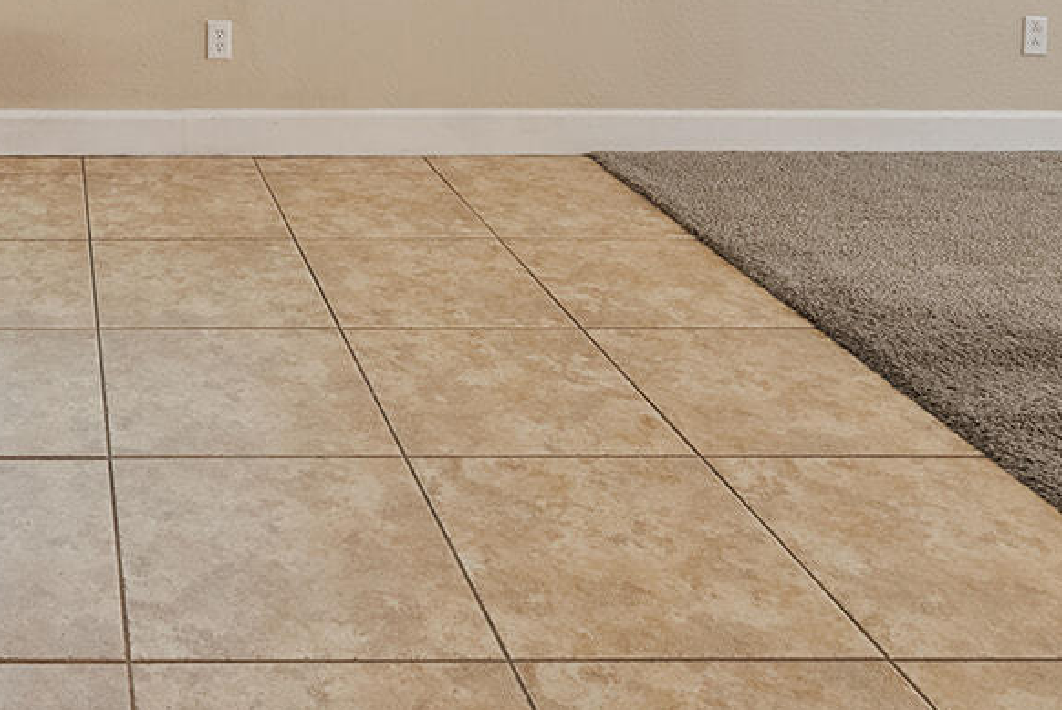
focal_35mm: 44
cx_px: 47
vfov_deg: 25.6
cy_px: -245
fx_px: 1299
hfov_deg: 40.1
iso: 400
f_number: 8
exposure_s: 1/3
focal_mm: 16
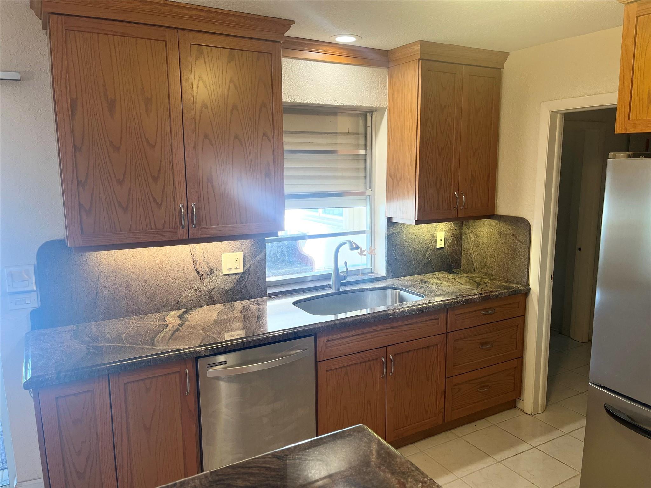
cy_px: 244
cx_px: 326
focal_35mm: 26
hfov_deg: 67.3
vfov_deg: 53.1
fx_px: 489
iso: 80
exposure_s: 1/120
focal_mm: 5.1
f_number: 1.6
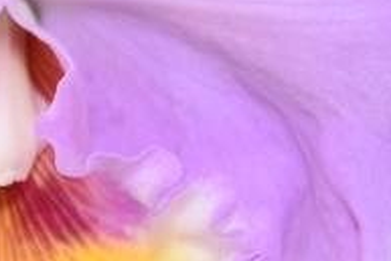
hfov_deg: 5.2
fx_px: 4326
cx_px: 41
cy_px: -15
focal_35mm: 398
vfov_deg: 3.5
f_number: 5
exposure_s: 1/60
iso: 200
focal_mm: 75
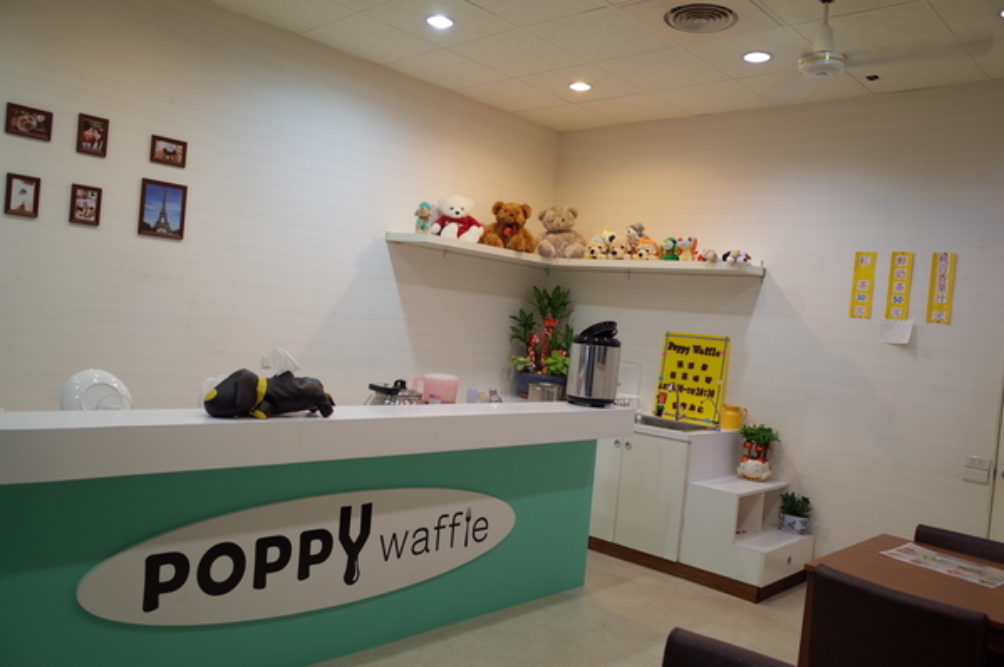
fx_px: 780
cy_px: 334
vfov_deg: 46.3
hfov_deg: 65.5
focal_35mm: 28
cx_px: 502
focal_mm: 18.3
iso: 200
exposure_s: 1/40
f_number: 2.8
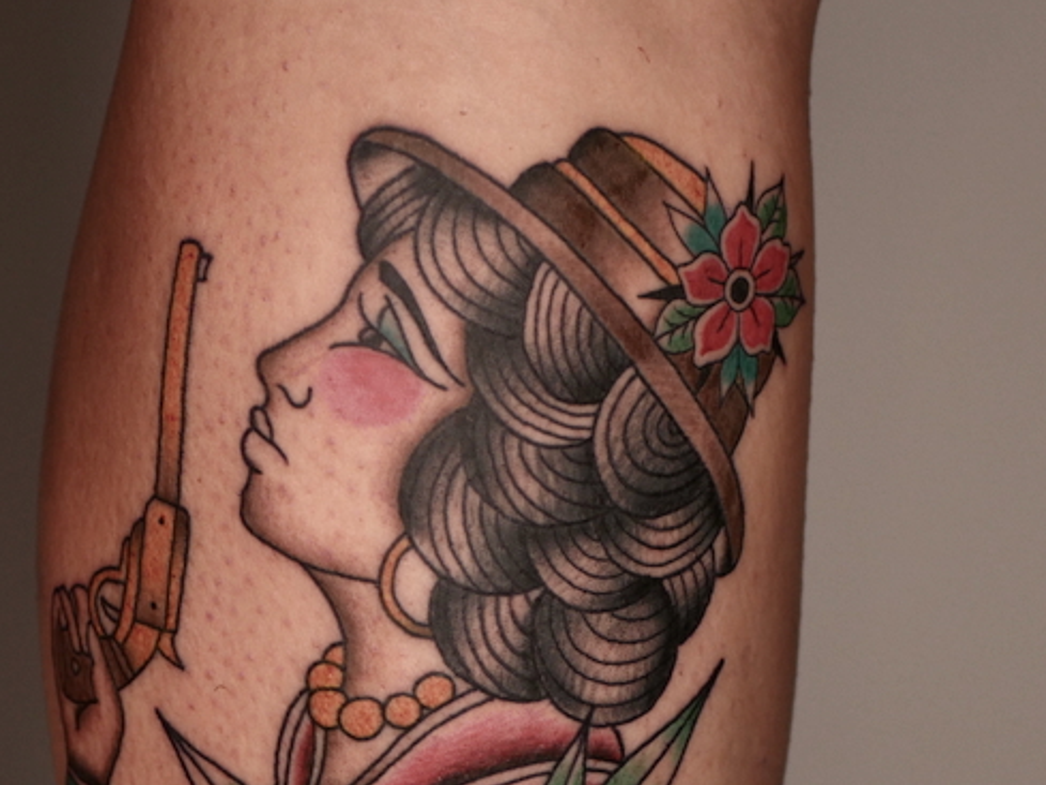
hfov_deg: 14.7
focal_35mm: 131
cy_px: 494
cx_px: -77
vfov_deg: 11.3
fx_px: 3959
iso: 200
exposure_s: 1/800
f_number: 2.2
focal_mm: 25
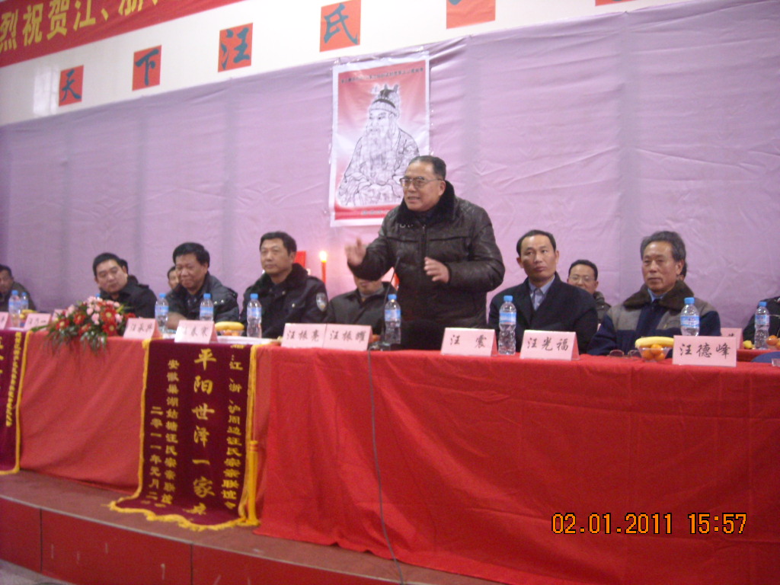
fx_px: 789
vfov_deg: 40.7
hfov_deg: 52.6
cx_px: 390
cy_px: 292
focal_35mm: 35
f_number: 2.8
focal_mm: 5.7
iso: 400
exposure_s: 1/9
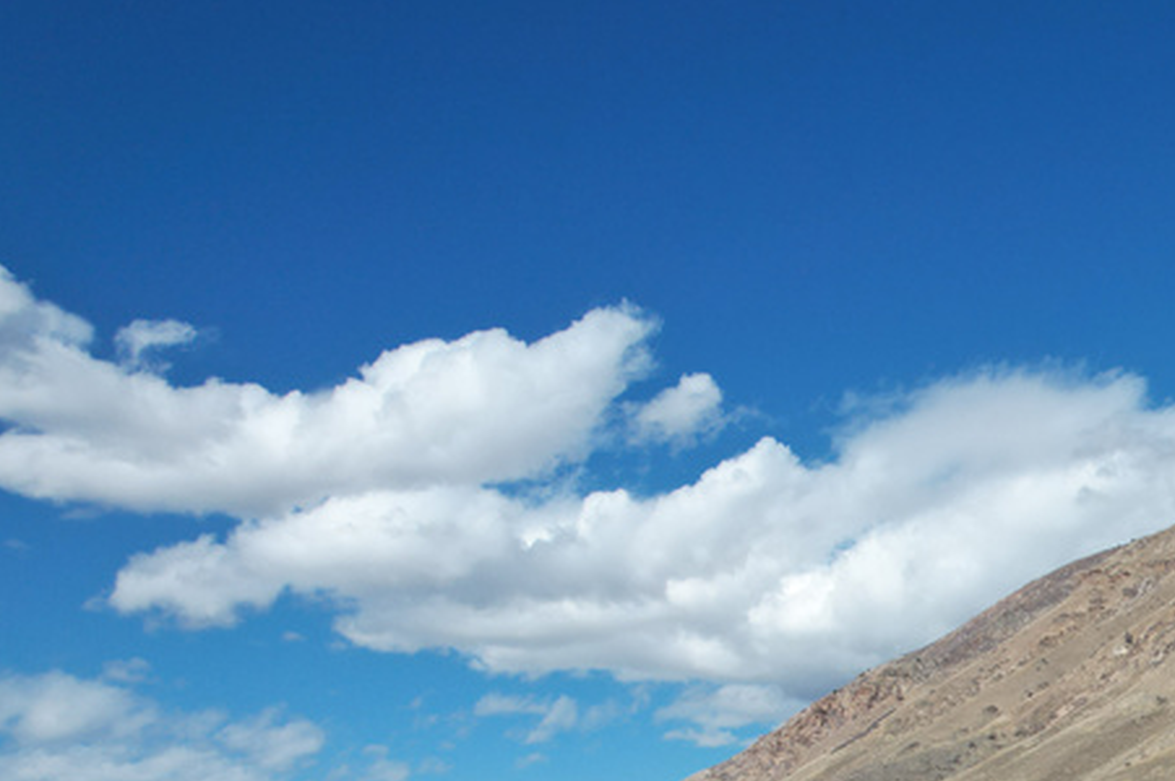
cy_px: 886
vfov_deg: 24.8
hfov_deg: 34.3
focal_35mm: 50
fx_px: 1631
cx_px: 1290
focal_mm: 8.38
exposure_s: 1/2500
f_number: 2.8
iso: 110
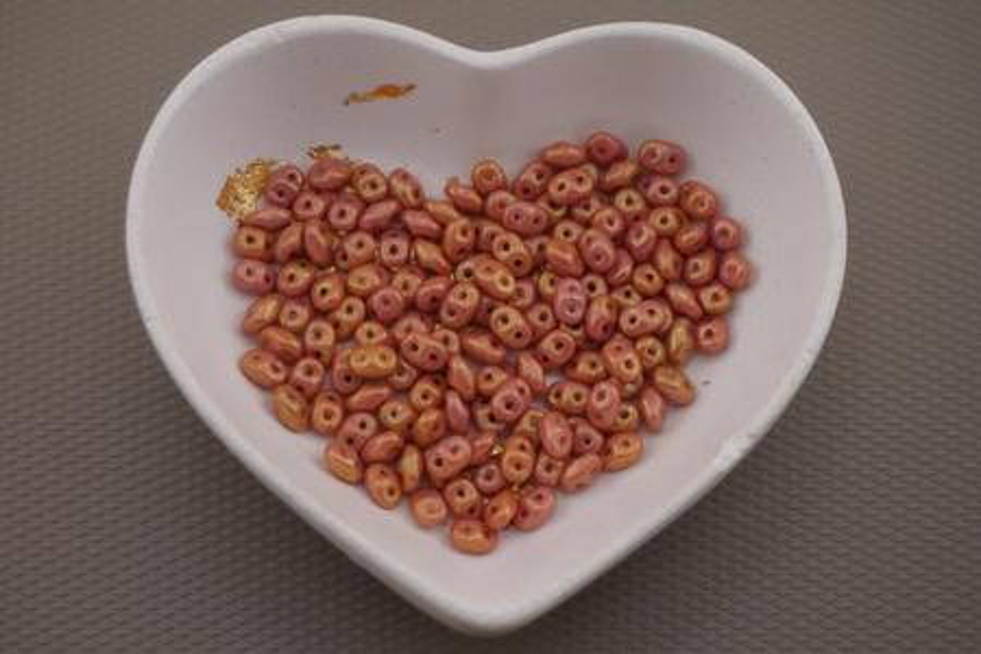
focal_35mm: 64
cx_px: 490
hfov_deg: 31.2
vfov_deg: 21.1
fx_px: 1757
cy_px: 327
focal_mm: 43
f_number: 6.3
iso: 100
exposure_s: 1/80
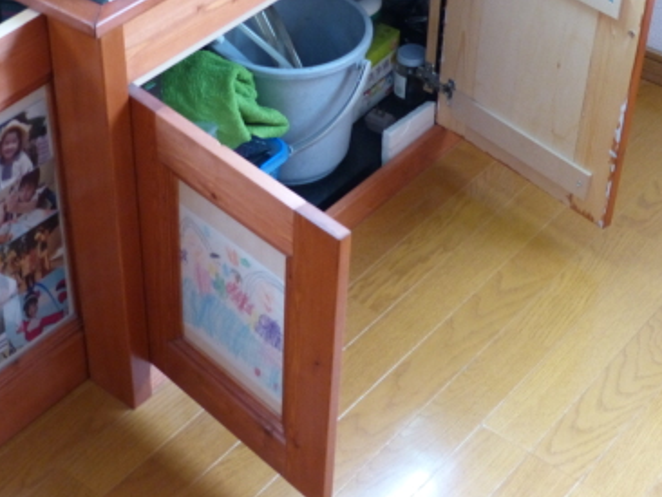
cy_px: 180
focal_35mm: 71
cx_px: 255
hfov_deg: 27.3
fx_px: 1359
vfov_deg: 20.7
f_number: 2.8
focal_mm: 9.4
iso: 400
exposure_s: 1/6
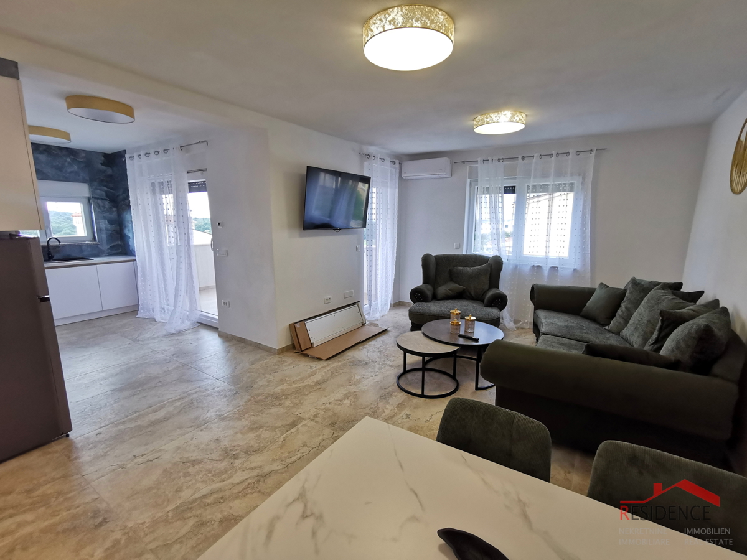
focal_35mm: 16
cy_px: 280
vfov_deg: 78.1
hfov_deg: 94.5
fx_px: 345
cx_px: 374
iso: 160
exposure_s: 1/60
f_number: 2.2
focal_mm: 2.35
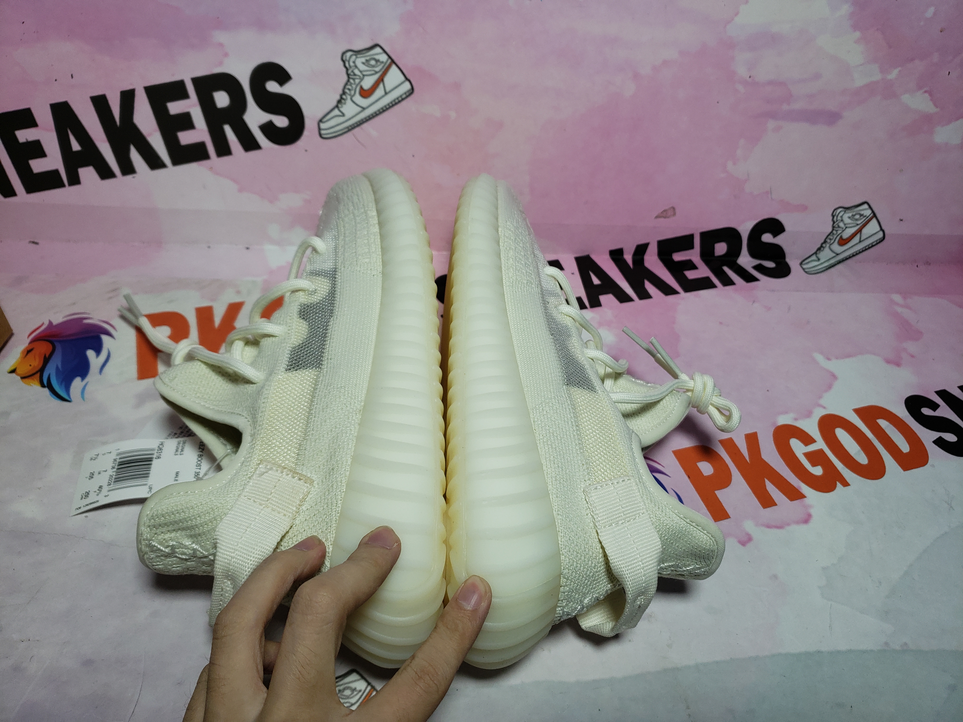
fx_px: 723
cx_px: 482
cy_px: 361
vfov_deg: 53.1
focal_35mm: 26
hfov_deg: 67.3
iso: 50
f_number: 1.5
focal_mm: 4.3
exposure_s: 1/1013
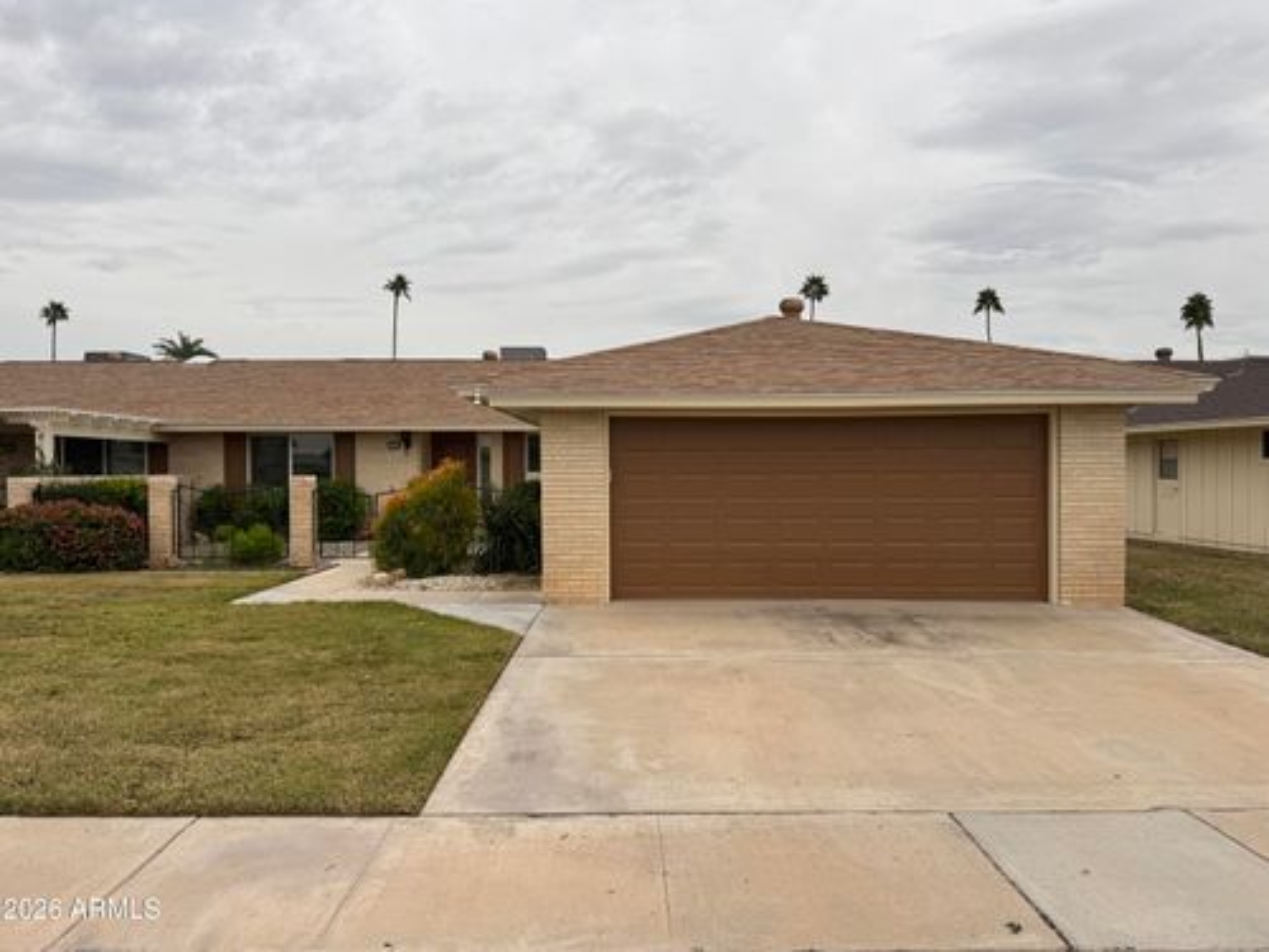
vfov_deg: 56.8
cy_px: 476
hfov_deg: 71.6
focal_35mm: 24
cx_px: 634
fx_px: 880
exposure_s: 1/588
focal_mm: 6.76
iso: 80
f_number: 1.78
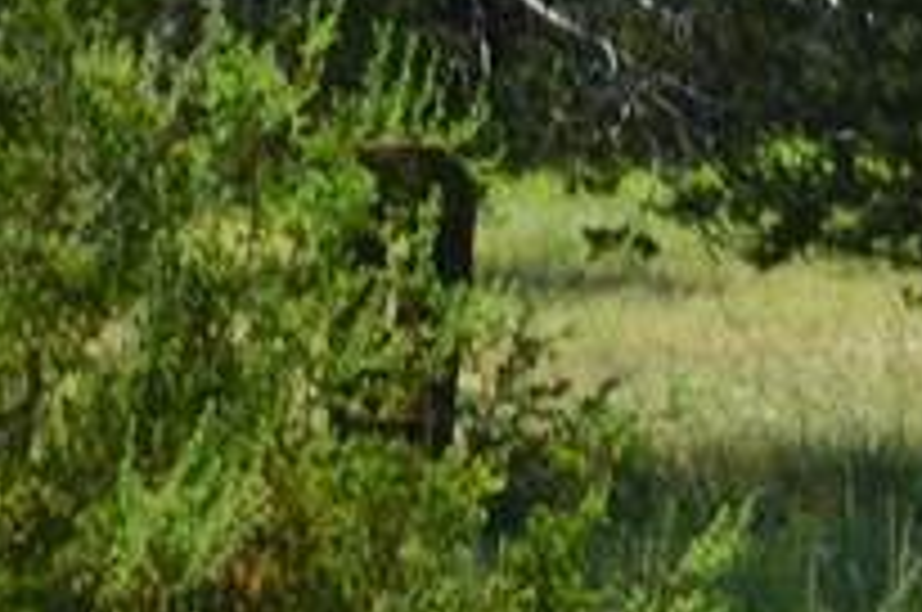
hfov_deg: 14.0
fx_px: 3350
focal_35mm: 131
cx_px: 1628
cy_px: -88
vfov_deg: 10.3
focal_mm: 14
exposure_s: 1/50
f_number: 16
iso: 200
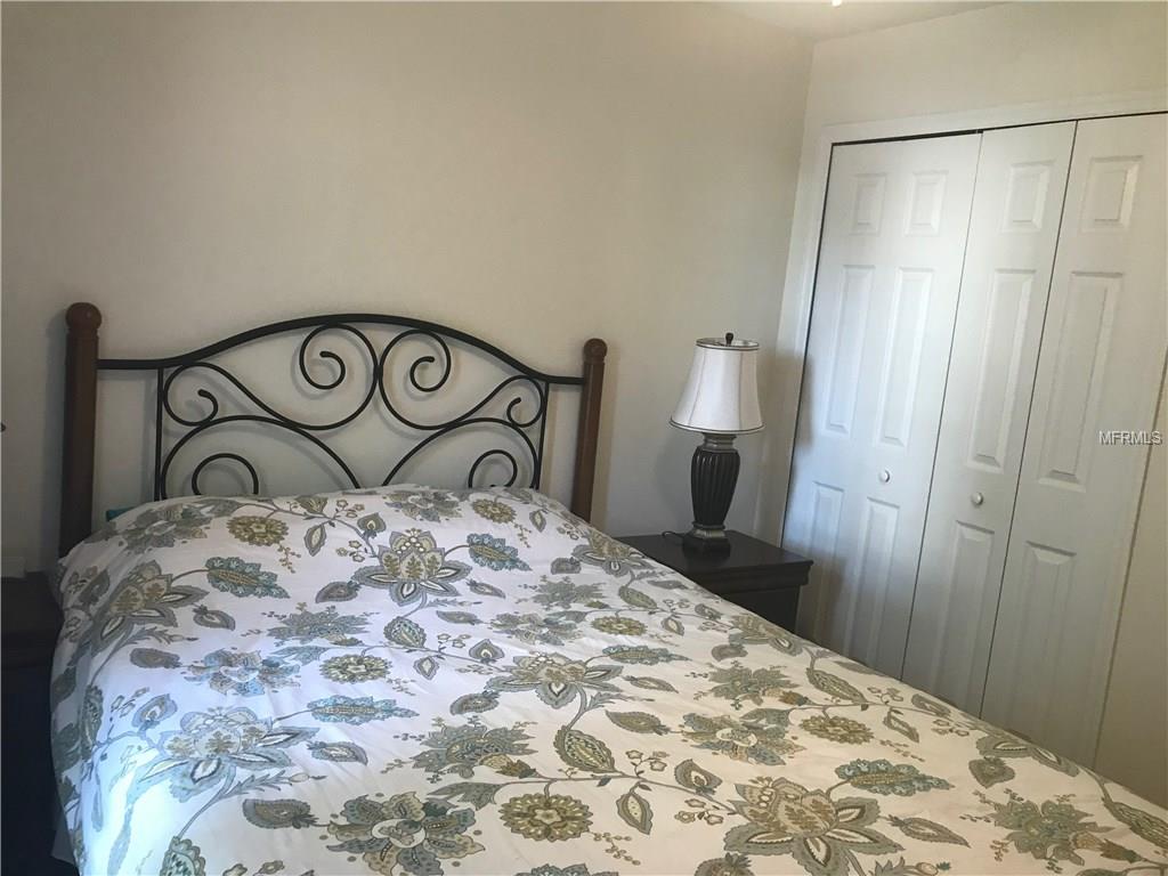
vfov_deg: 49.7
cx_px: 584
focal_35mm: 28
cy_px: 438
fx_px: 945
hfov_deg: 63.4
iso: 40
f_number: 1.8
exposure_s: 1/17
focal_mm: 3.99
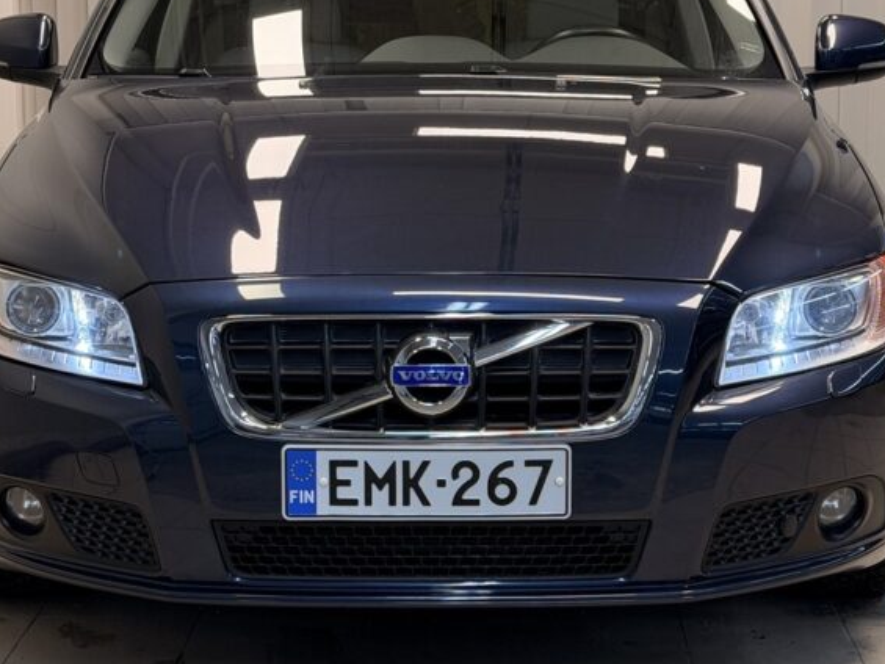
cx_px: 450
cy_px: 276
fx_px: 2225
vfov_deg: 17.0
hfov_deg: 22.5
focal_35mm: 87
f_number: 1.78
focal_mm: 6.76
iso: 125
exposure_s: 1/100
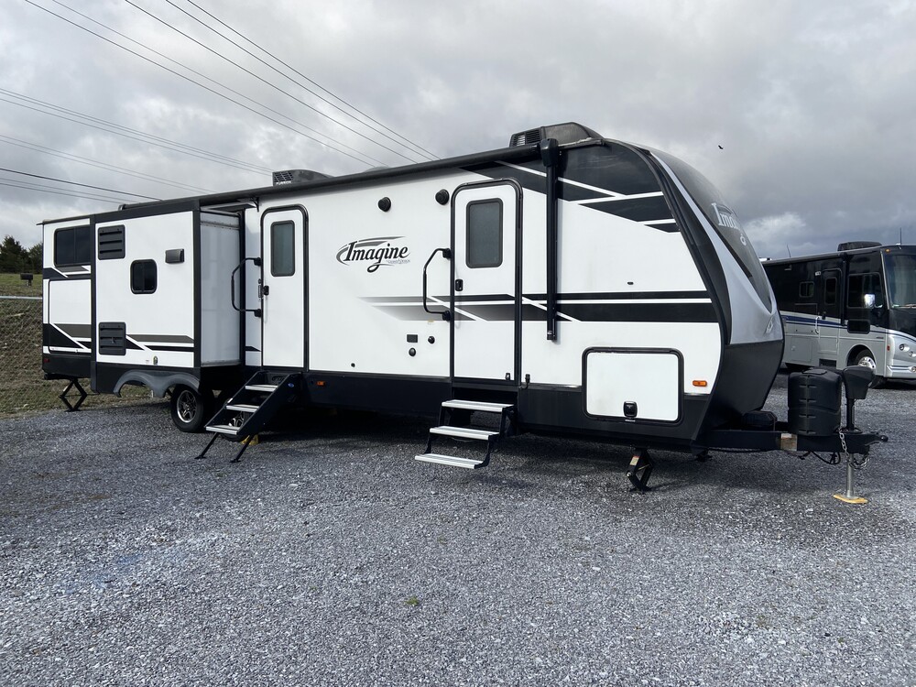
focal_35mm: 26
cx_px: 458
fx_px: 688
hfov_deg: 67.3
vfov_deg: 53.1
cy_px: 344
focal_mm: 4.25
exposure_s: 1/3401
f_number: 1.8
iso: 32
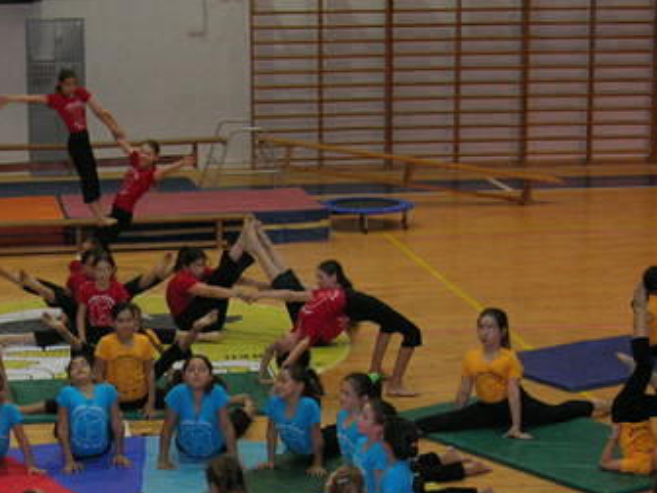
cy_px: 407
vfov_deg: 15.1
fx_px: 1841
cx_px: 149
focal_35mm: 97
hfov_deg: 20.1
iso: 161
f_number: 3.2
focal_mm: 10.6
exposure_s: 1/60.1
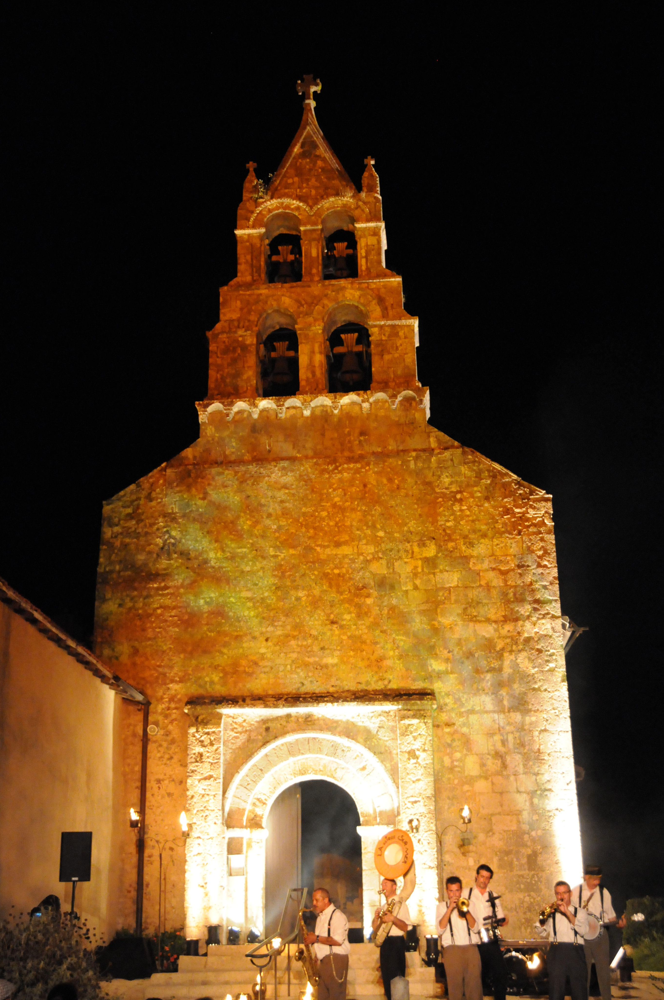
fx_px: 1180
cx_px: 328
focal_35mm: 43
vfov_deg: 45.9
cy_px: 512
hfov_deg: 31.4
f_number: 4
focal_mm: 27
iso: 3200
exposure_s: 1/15
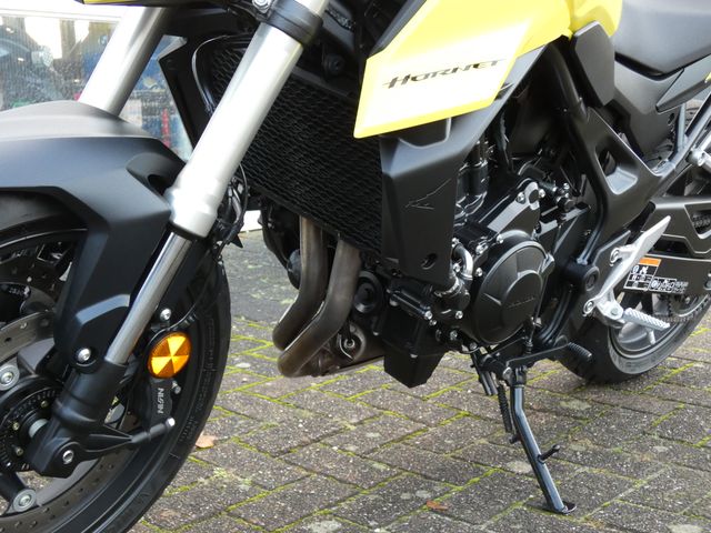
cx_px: 356
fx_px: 986
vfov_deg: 30.3
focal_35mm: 48
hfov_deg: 39.7
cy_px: 266
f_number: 3.8
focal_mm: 8.6
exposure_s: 1/80
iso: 500
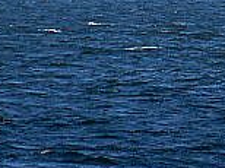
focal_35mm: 1458
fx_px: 9462
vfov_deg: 1.0
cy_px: -34
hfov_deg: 1.4
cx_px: 305
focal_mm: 63
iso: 125
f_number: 5.9
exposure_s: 1/640
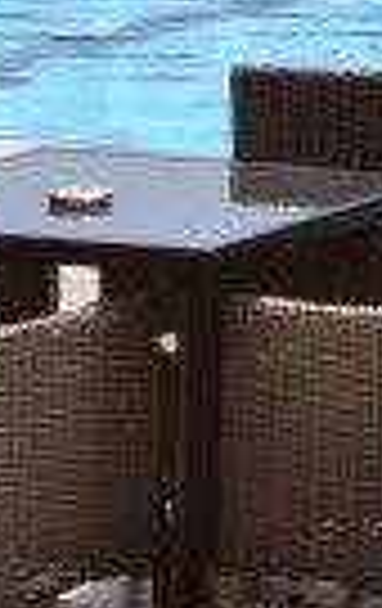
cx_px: 1144
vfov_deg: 6.5
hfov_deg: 4.1
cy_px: -676
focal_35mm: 311
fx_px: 5153
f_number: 9
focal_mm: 24
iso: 100
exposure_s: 1/320
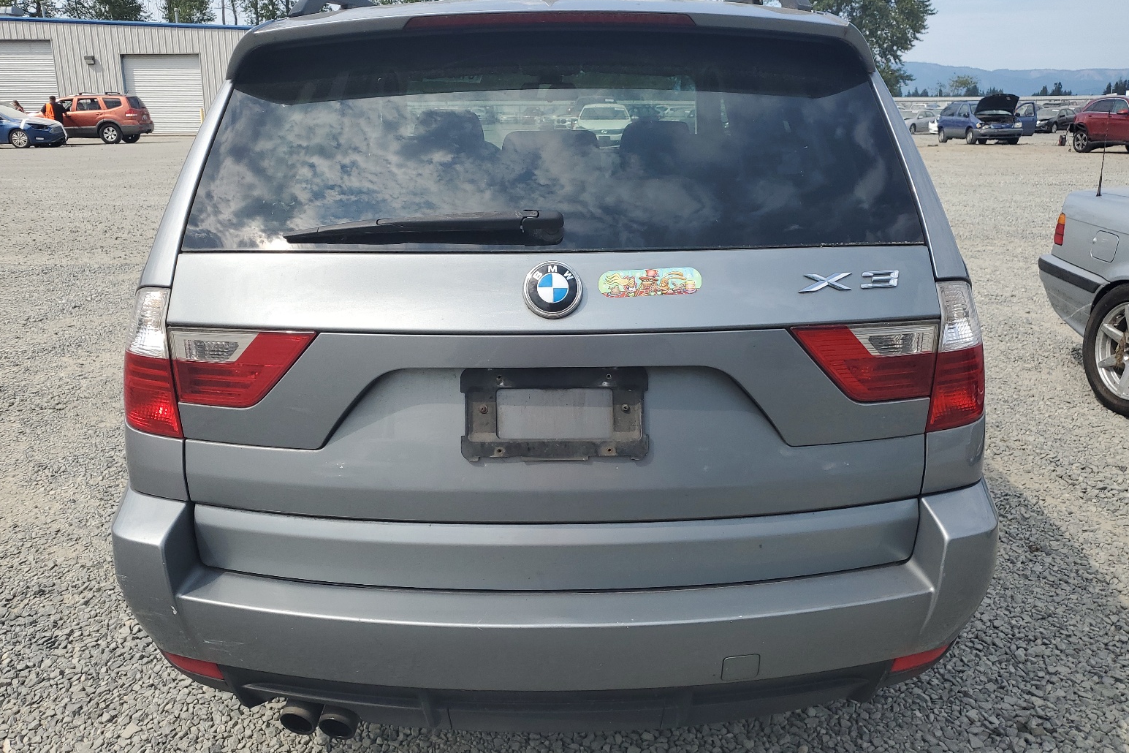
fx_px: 878
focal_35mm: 28
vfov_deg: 46.4
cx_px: 566
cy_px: 352
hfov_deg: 65.5
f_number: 1.5
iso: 50
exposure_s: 1/2500
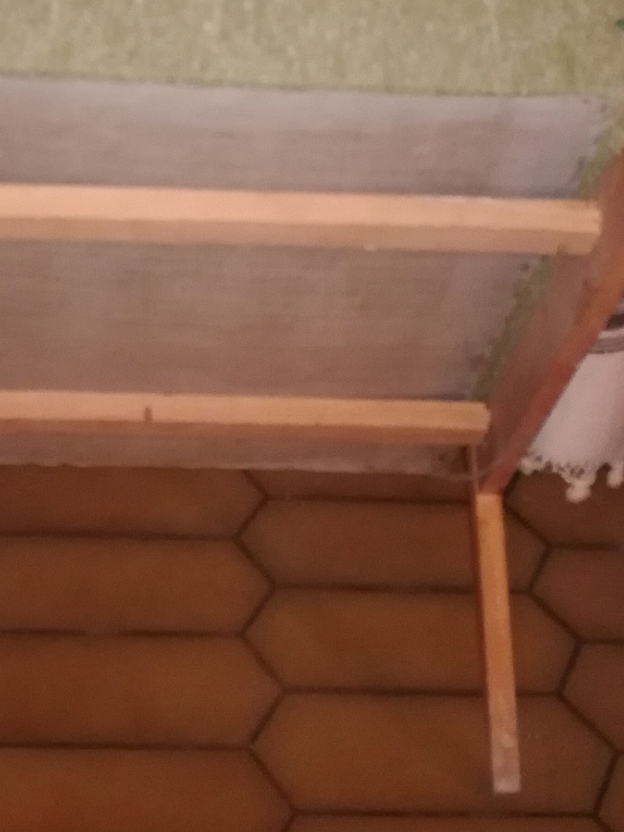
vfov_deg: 29.2
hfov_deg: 23.5
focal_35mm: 62
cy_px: 2
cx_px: 208
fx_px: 1490
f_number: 2
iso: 640
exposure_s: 1/20
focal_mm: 3.79
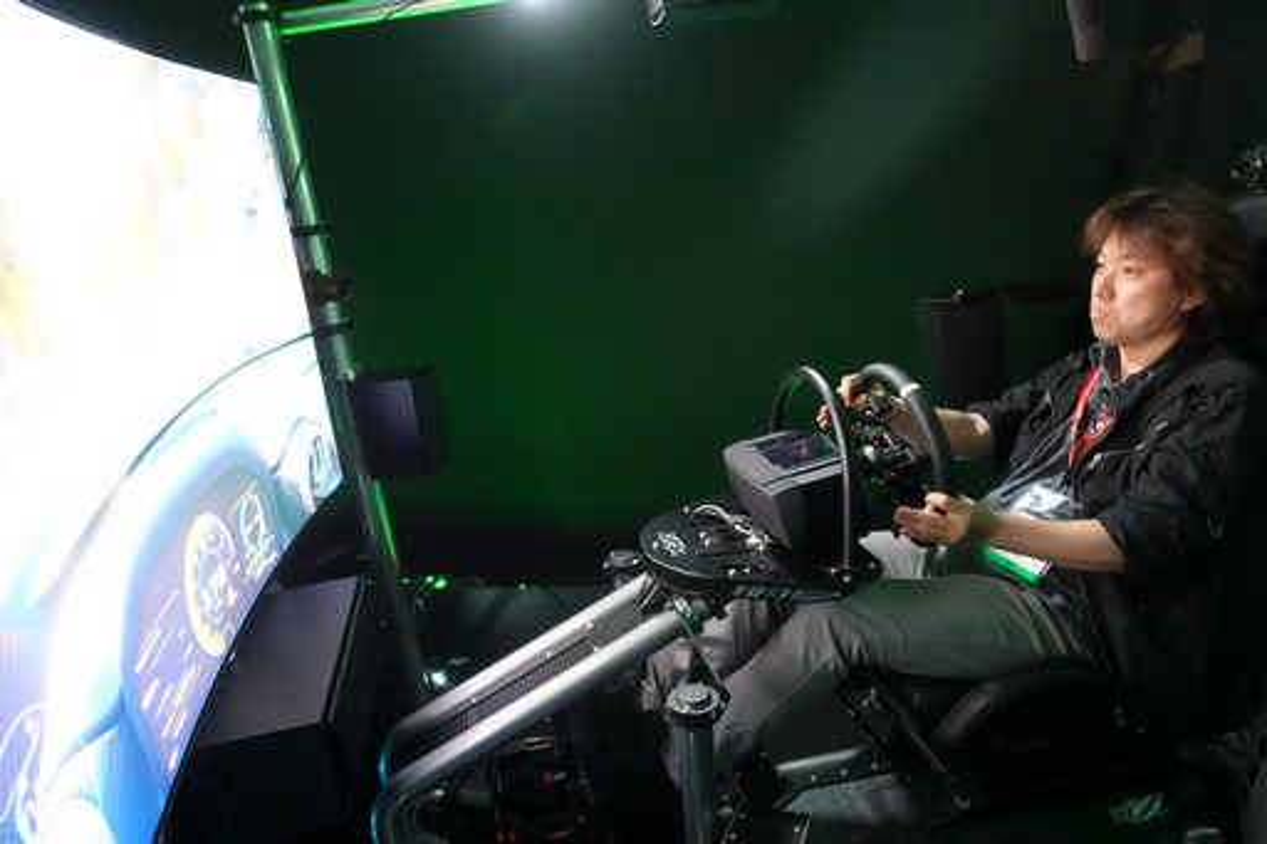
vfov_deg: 53.1
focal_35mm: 24
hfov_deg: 73.8
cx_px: 634
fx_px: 844
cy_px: 422
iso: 5000
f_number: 1.8
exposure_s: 1/100
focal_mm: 8.8
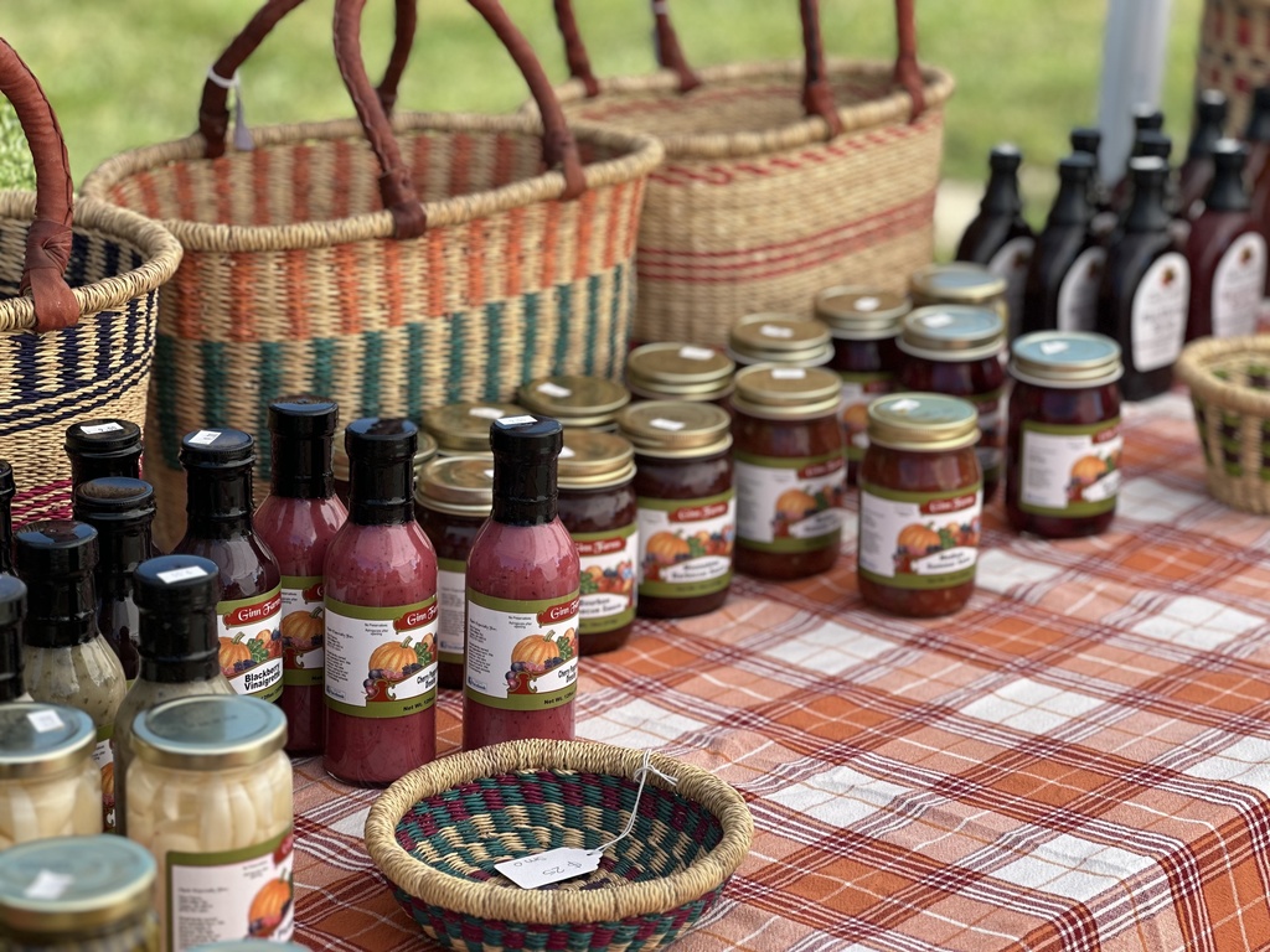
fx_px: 2825
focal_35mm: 77
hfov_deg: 25.3
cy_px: 476
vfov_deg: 19.1
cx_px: 635
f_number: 2.8
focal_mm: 9
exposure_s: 1/129
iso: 20
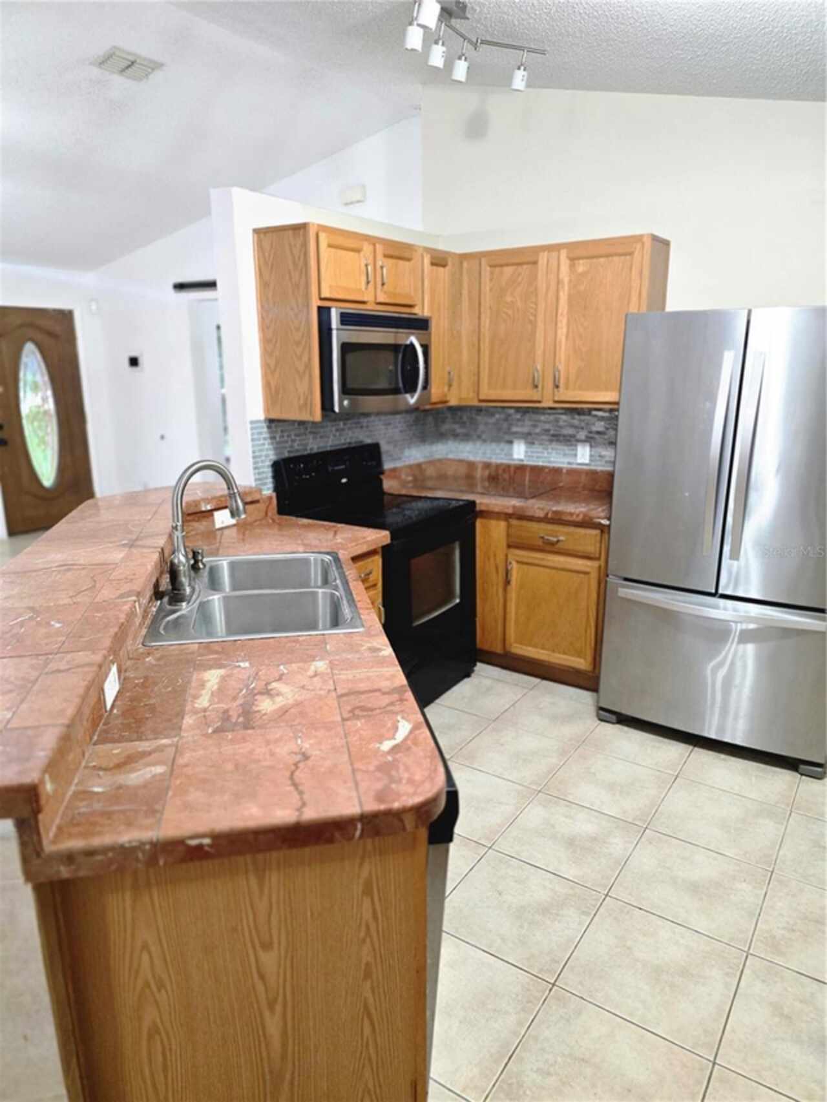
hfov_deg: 58.9
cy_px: 551
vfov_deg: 73.9
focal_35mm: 23
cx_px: 414
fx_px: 732
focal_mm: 6.3
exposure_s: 1/120
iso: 800
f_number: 1.7
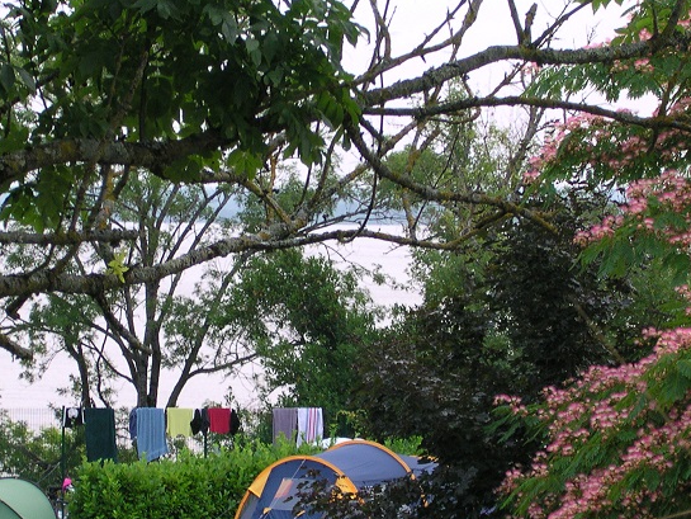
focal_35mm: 163
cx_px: 294
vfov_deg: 9.1
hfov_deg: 12.1
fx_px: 3255
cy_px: 343
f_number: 4.8
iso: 100
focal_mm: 16.8
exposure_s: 1/54.8
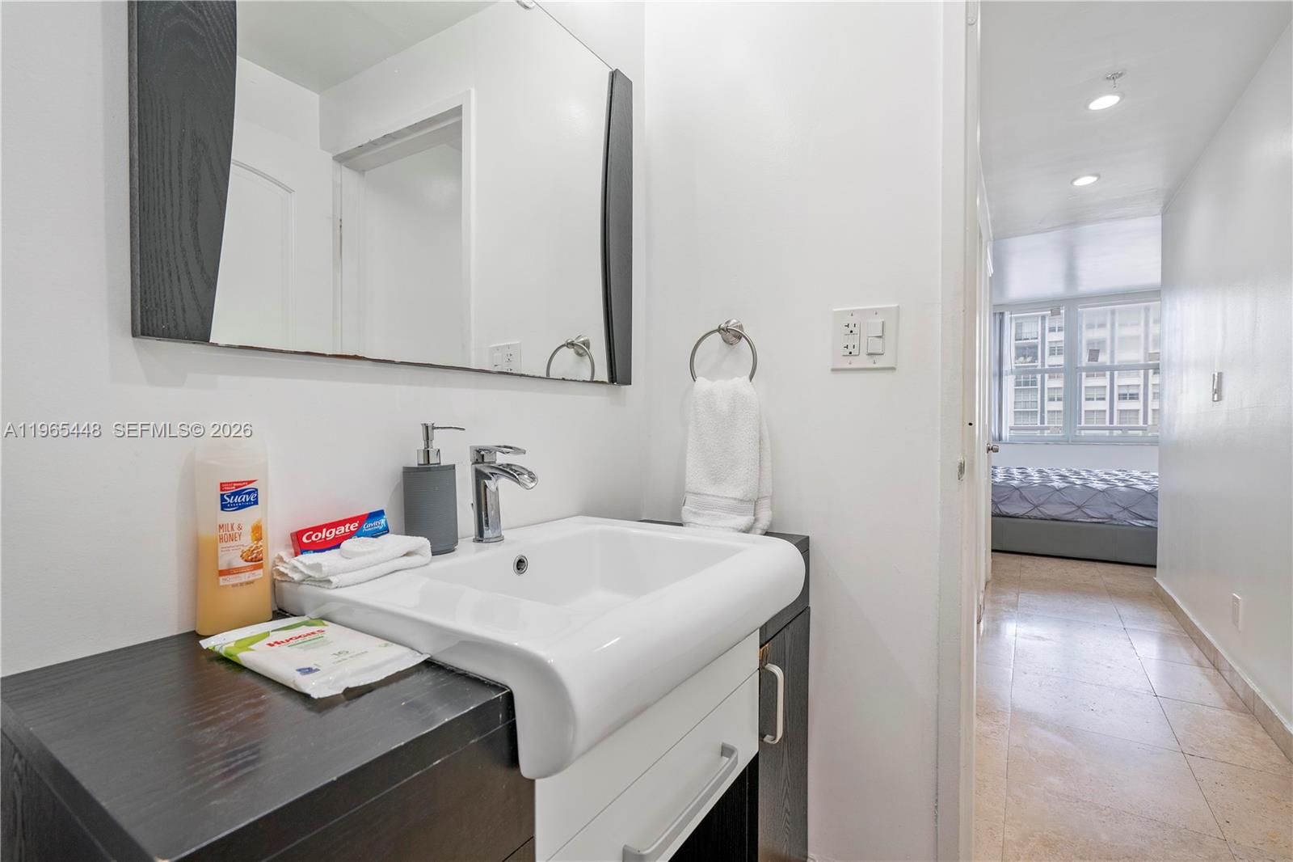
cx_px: 646
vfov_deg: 73.7
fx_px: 575
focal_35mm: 16
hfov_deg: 96.7
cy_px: 431
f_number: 8
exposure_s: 1/50
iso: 400
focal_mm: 16
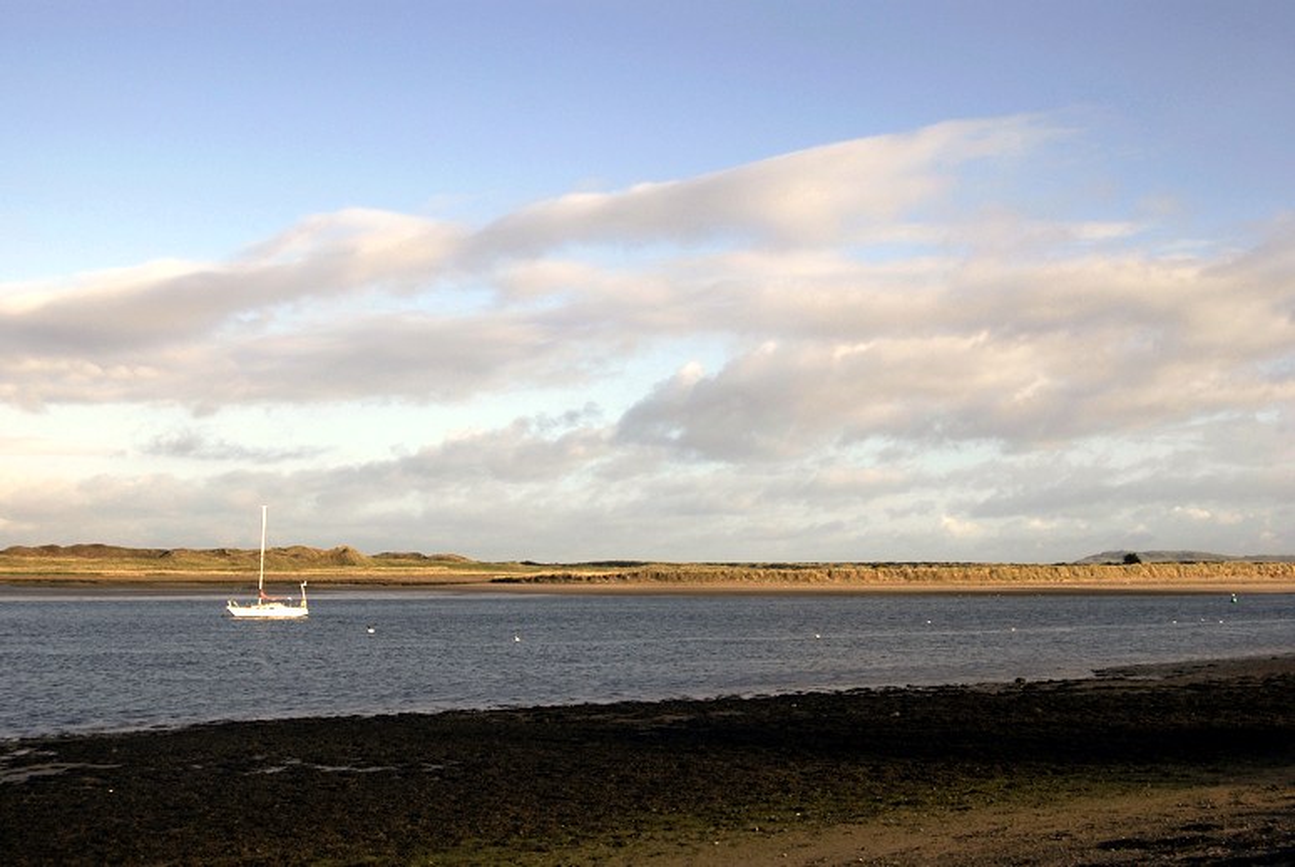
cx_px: 648
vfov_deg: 28.1
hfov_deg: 41.1
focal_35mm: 48
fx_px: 1729
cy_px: 434
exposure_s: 1/800
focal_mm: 32
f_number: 5.6
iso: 100
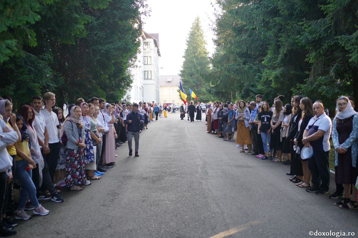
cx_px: 179
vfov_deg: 37.9
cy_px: 119
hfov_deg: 54.4
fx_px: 348
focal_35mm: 35
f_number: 2
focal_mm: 35
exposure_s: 1/320
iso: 200
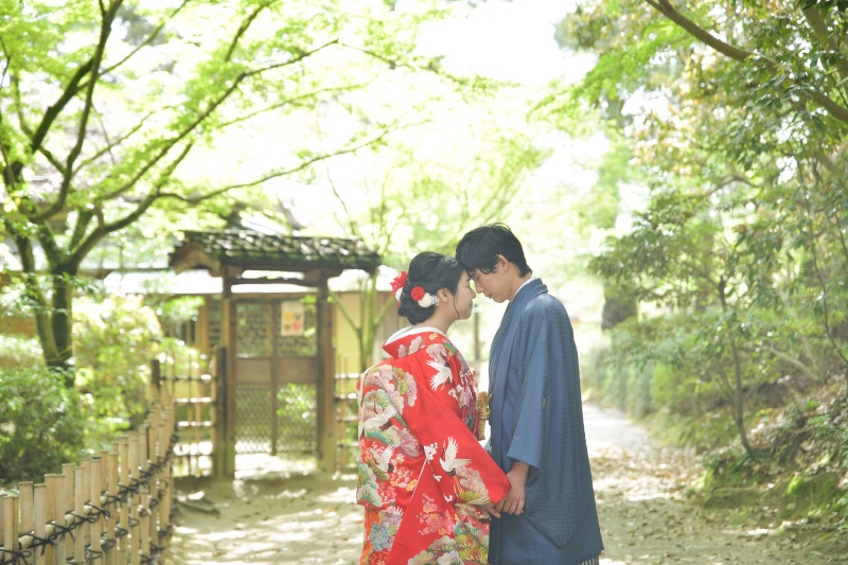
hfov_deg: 28.8
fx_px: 1648
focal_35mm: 70
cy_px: 282
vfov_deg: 19.4
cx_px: 424
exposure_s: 1/100
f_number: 2.8
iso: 100
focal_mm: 70
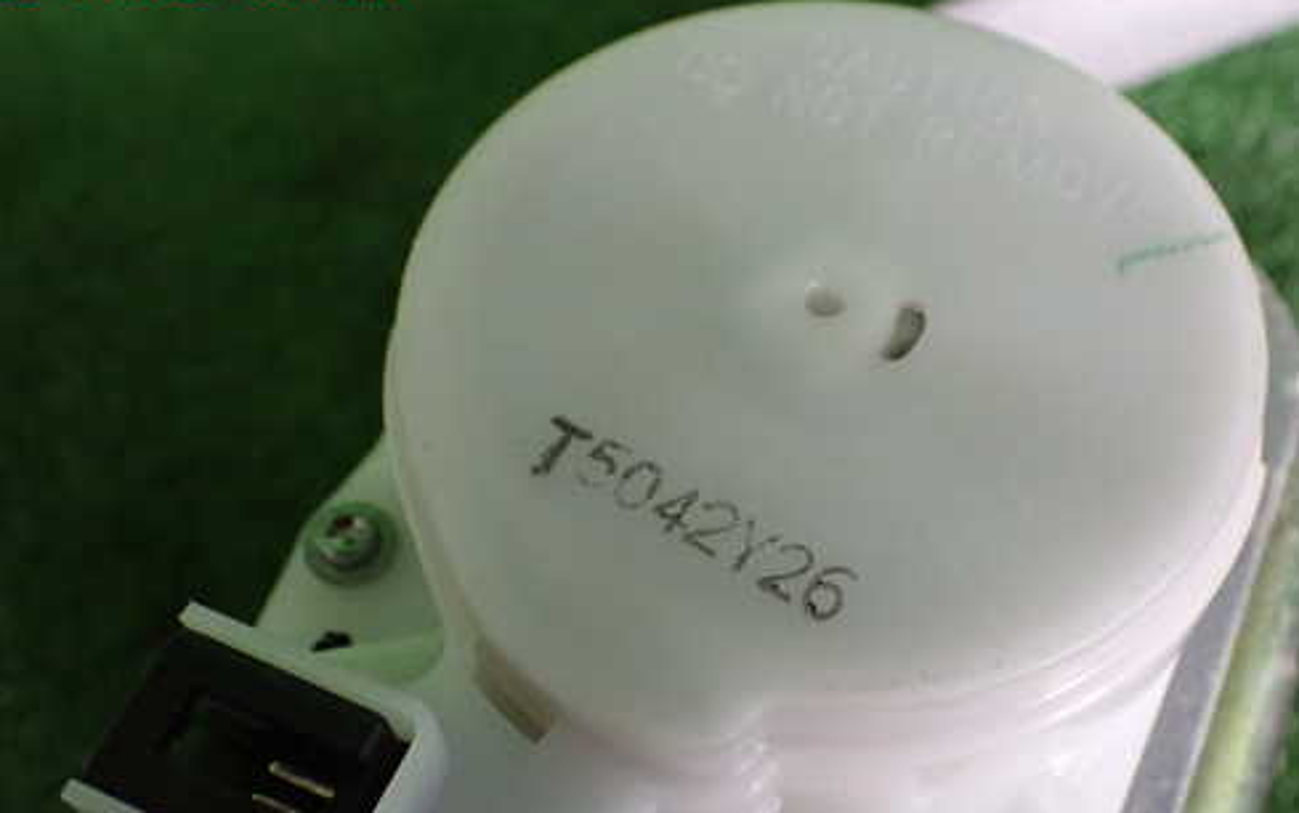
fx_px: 1381
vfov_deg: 32.5
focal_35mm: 39
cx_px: 709
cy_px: 545
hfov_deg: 50.3
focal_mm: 5.4
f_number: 2.3
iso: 800
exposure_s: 1/100
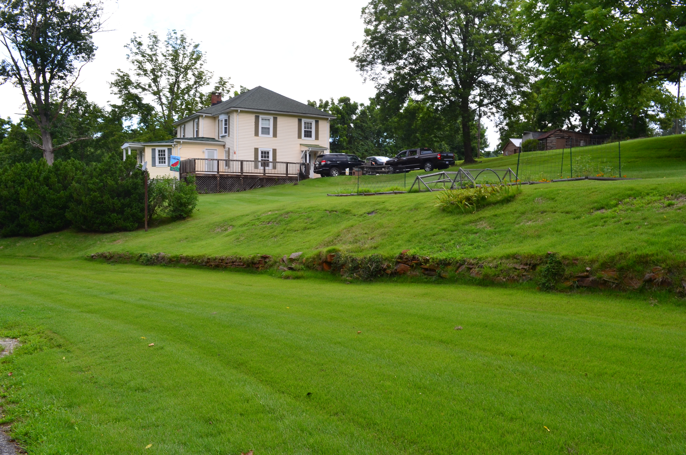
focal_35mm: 33
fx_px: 628
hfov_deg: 57.3
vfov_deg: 39.8
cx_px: 343
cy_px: 228
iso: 200
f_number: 10
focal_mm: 22
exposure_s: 1/80
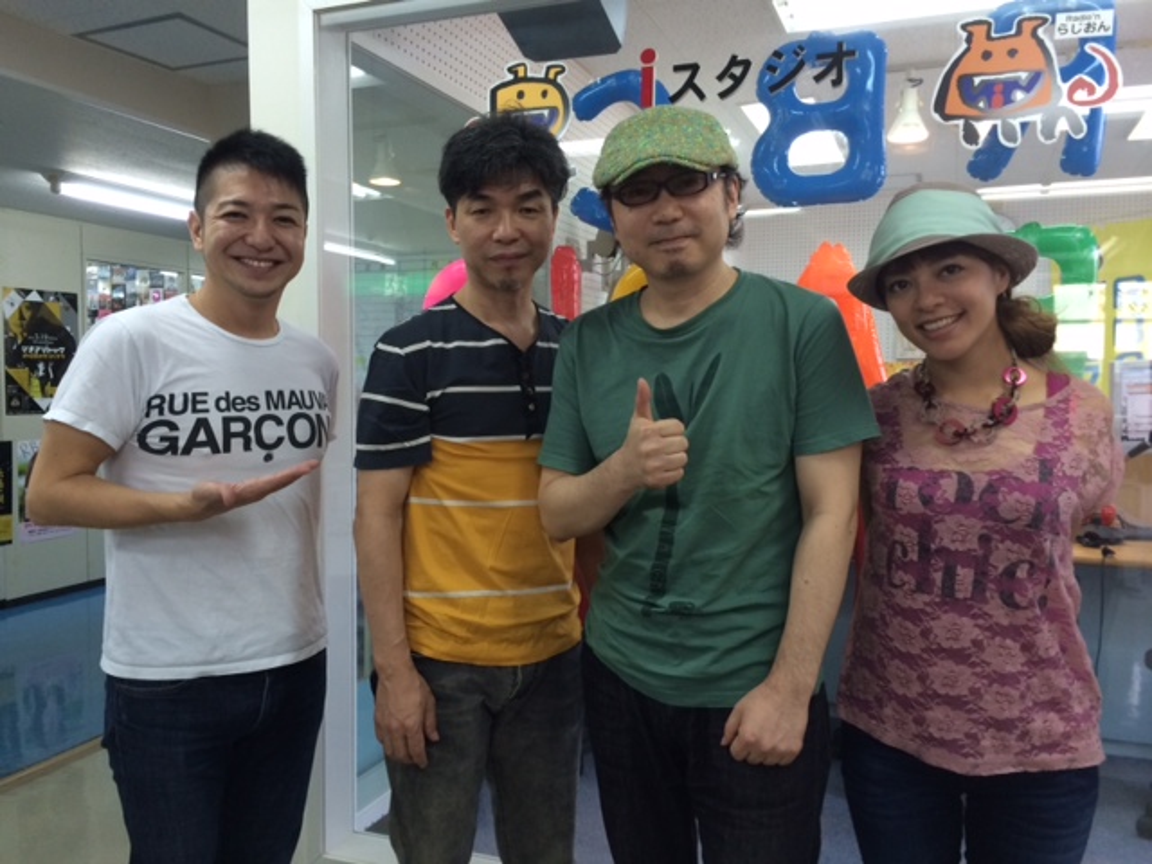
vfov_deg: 46.8
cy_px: 432
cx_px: 576
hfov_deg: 60.0
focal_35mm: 30
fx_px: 998
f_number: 2.2
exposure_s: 1/30
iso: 50
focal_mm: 4.12
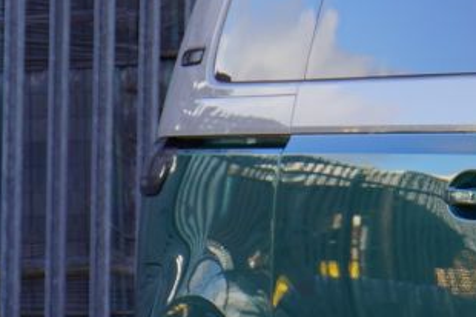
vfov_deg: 4.0
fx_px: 4504
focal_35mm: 341
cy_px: 212
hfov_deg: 5.8
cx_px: 1161
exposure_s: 1/90
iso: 100
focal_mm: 44
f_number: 6.7
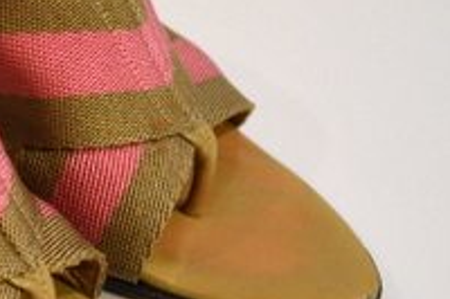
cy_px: 214
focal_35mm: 105
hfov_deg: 18.5
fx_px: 1311
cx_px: -83
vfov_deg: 13.0
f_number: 3.8
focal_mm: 20
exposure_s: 1/20
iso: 400
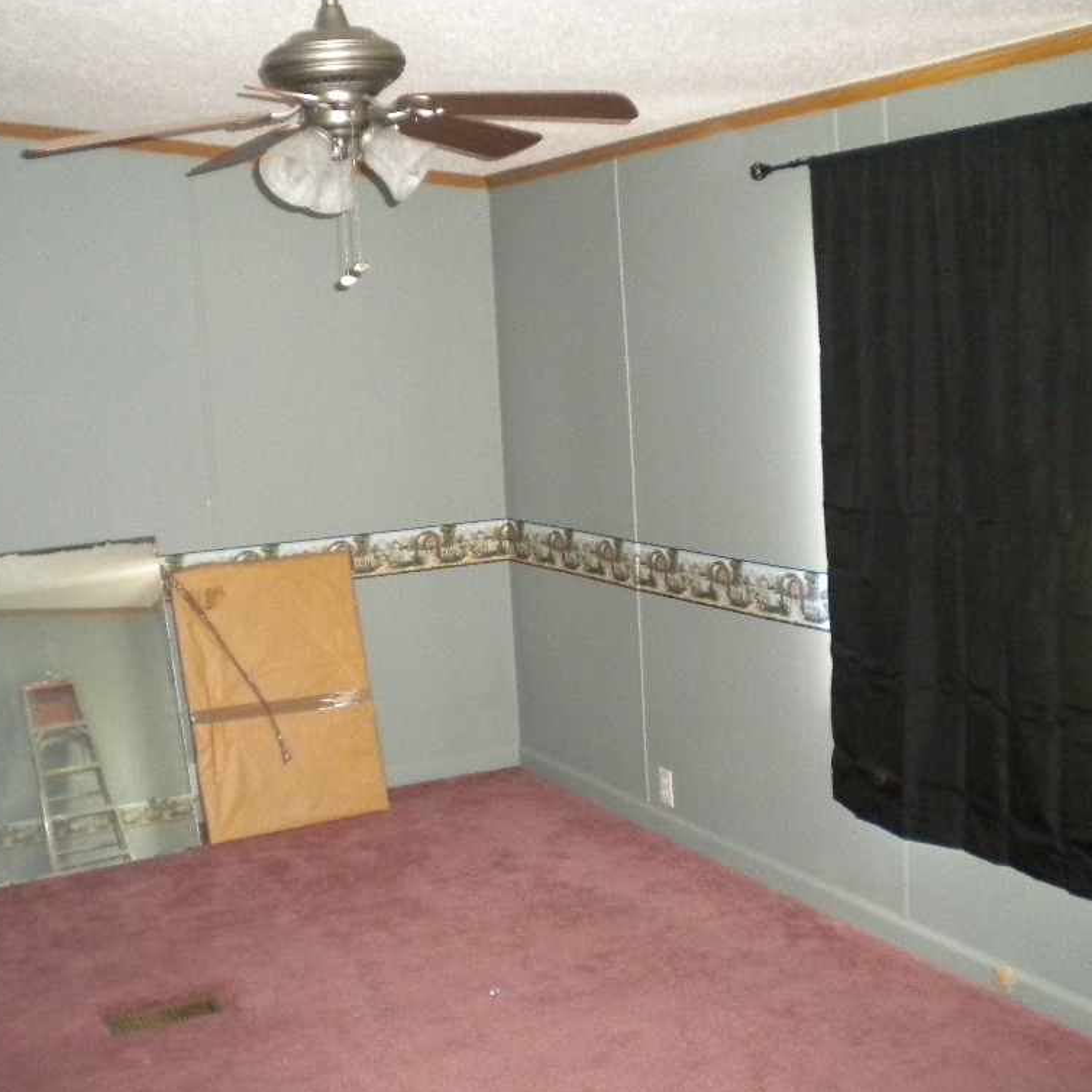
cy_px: 542
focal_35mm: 42
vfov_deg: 40.0
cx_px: 466
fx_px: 1499
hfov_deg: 39.9
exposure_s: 1/30
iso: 549
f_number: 3.1
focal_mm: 6.3
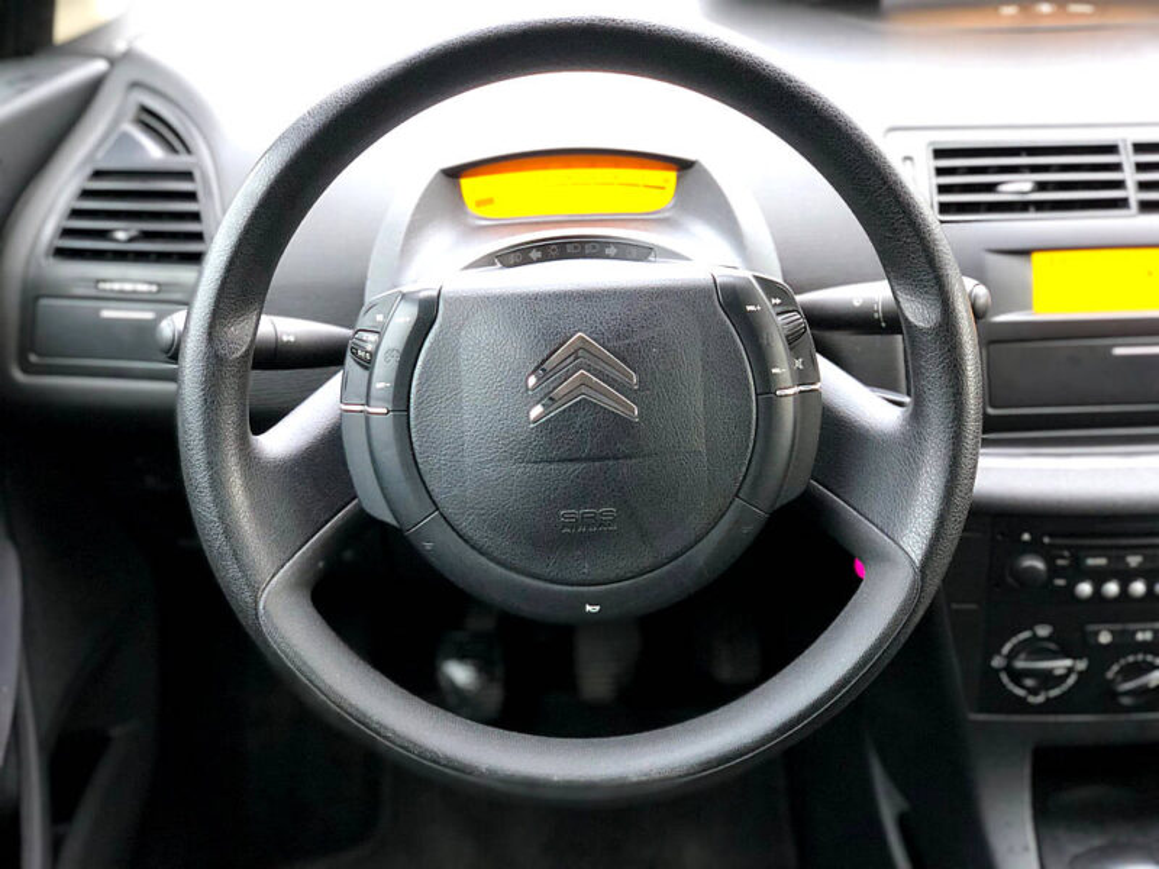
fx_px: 1741
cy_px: 434
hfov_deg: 36.8
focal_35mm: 52
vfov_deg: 28.0
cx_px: 580
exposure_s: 1/11
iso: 160
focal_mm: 6
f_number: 2.4
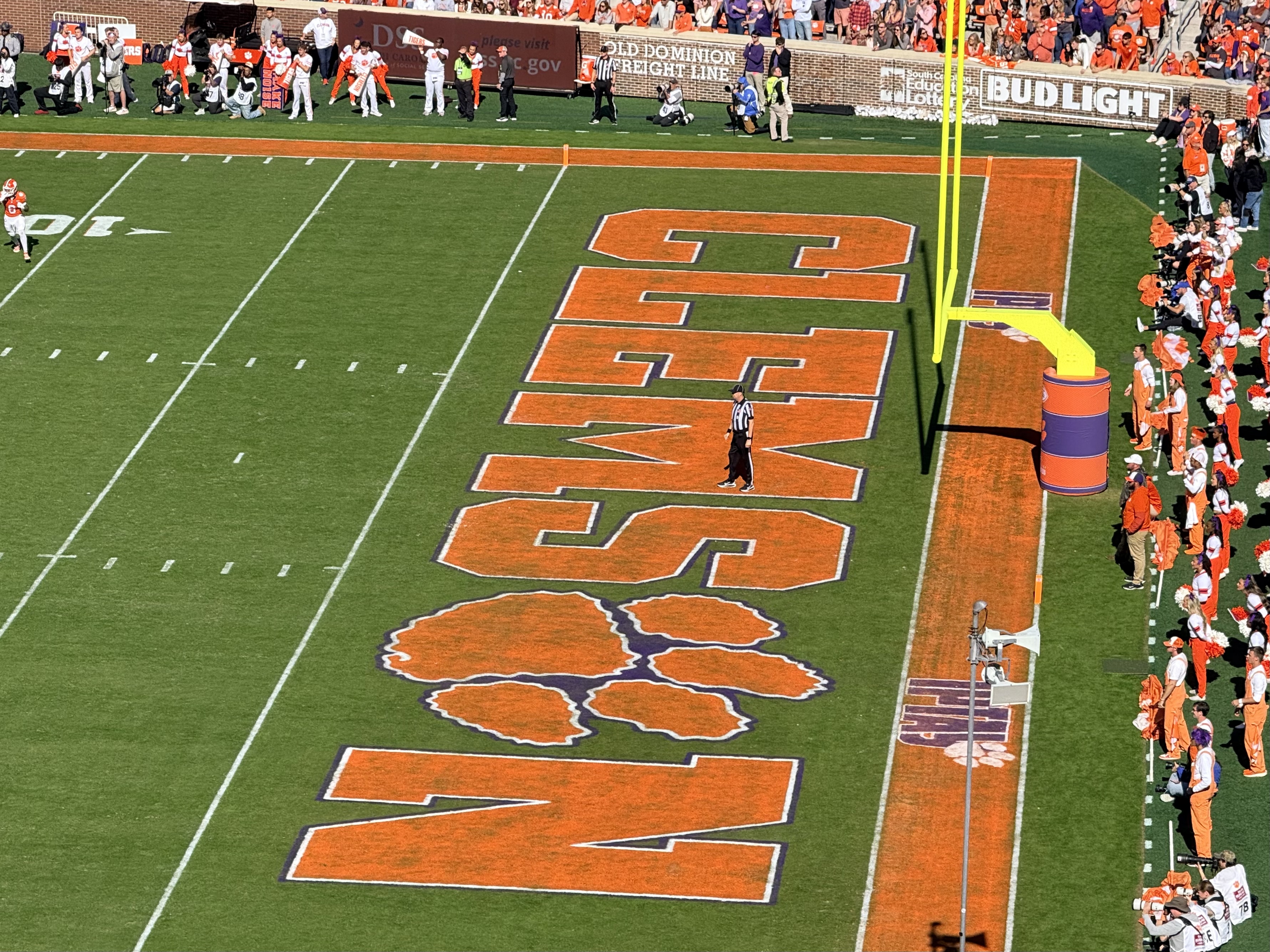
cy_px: 476
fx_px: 4403
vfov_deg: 12.3
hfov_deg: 16.4
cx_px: 635
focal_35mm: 120
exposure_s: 1/1866
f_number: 2.8
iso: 50
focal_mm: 15.66
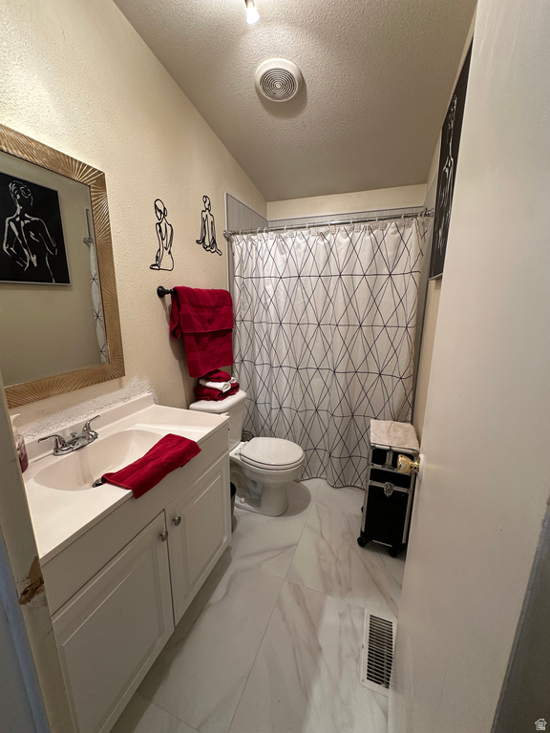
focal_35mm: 14
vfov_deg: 102.1
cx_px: 275
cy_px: 366
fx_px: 297
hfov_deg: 85.7
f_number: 2.2
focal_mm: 2.22
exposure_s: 1/60
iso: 200
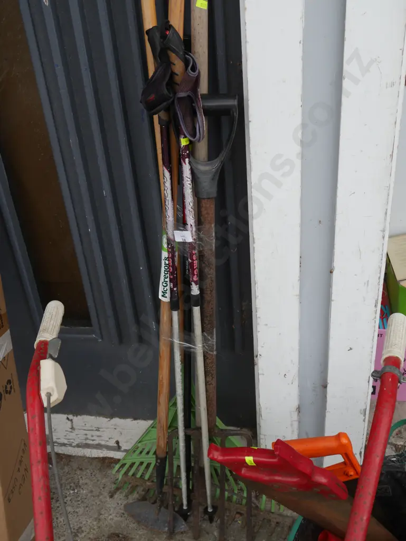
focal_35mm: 40
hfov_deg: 36.0
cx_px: 203
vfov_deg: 46.8
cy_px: 270
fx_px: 625
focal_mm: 20
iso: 200
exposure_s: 1/160
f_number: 5.6
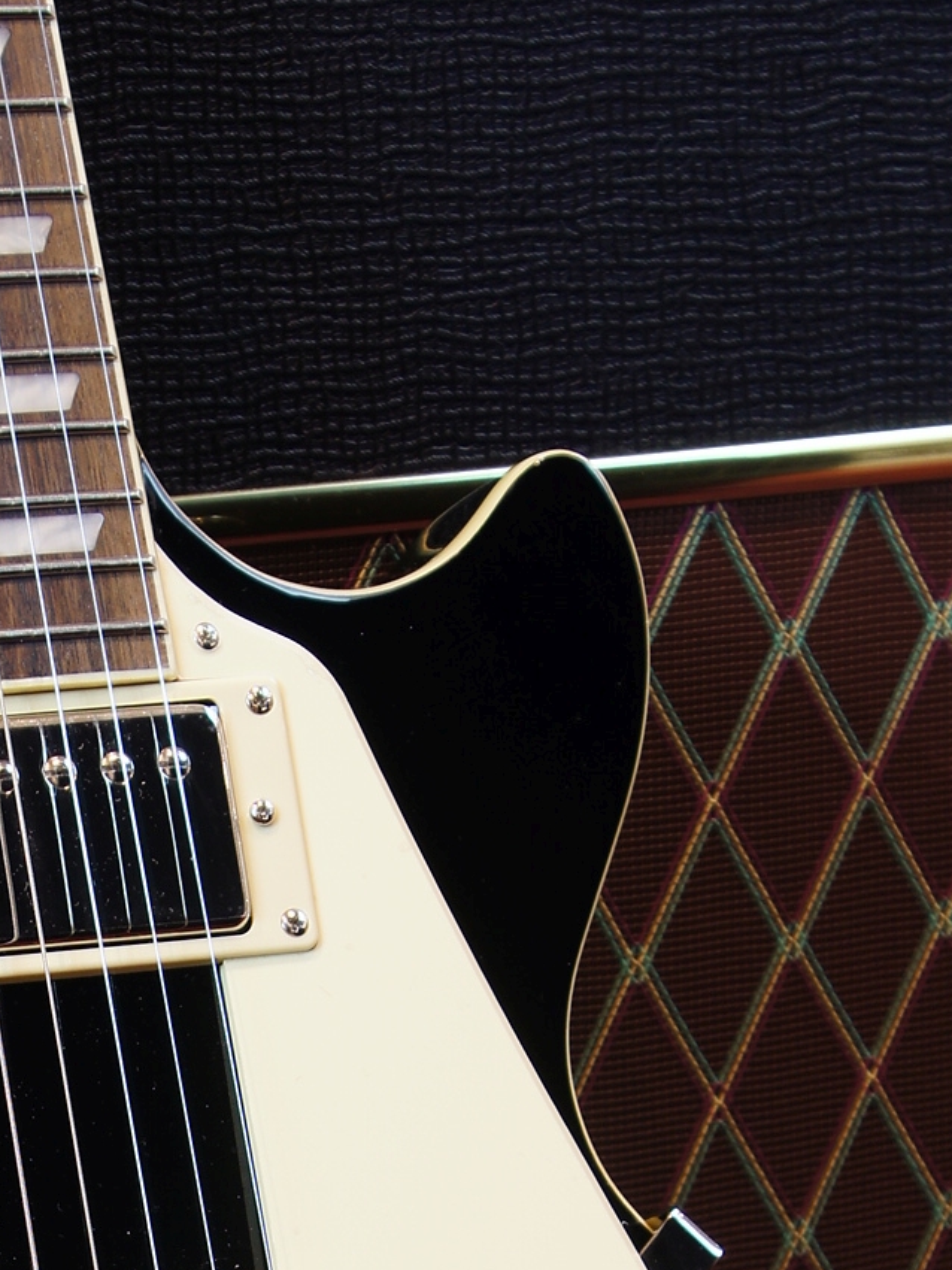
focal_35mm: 155
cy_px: 1433
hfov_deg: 9.5
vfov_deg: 12.5
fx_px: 5685
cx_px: 125
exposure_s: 1/2.5
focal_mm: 40
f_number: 7.1
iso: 100
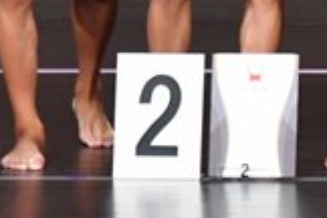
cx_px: 552
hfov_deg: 1.6
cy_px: -139
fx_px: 11708
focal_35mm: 1289
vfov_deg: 1.1
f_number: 5.6
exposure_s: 1/400
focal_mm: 180
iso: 4000
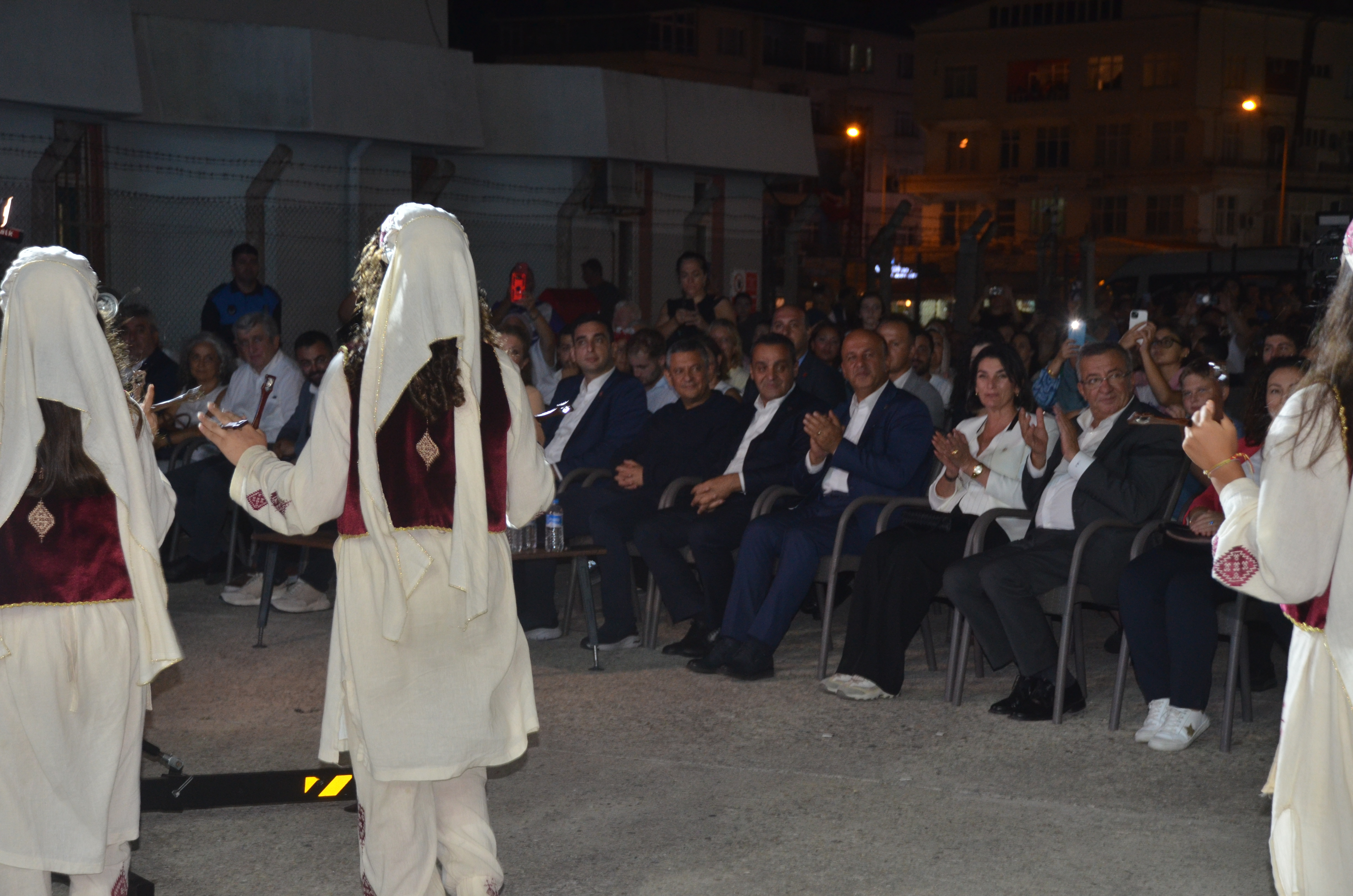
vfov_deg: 17.4
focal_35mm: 78
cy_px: 448
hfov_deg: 26.0
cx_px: 676
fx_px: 2925
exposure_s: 1/60
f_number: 5
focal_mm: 52
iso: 800
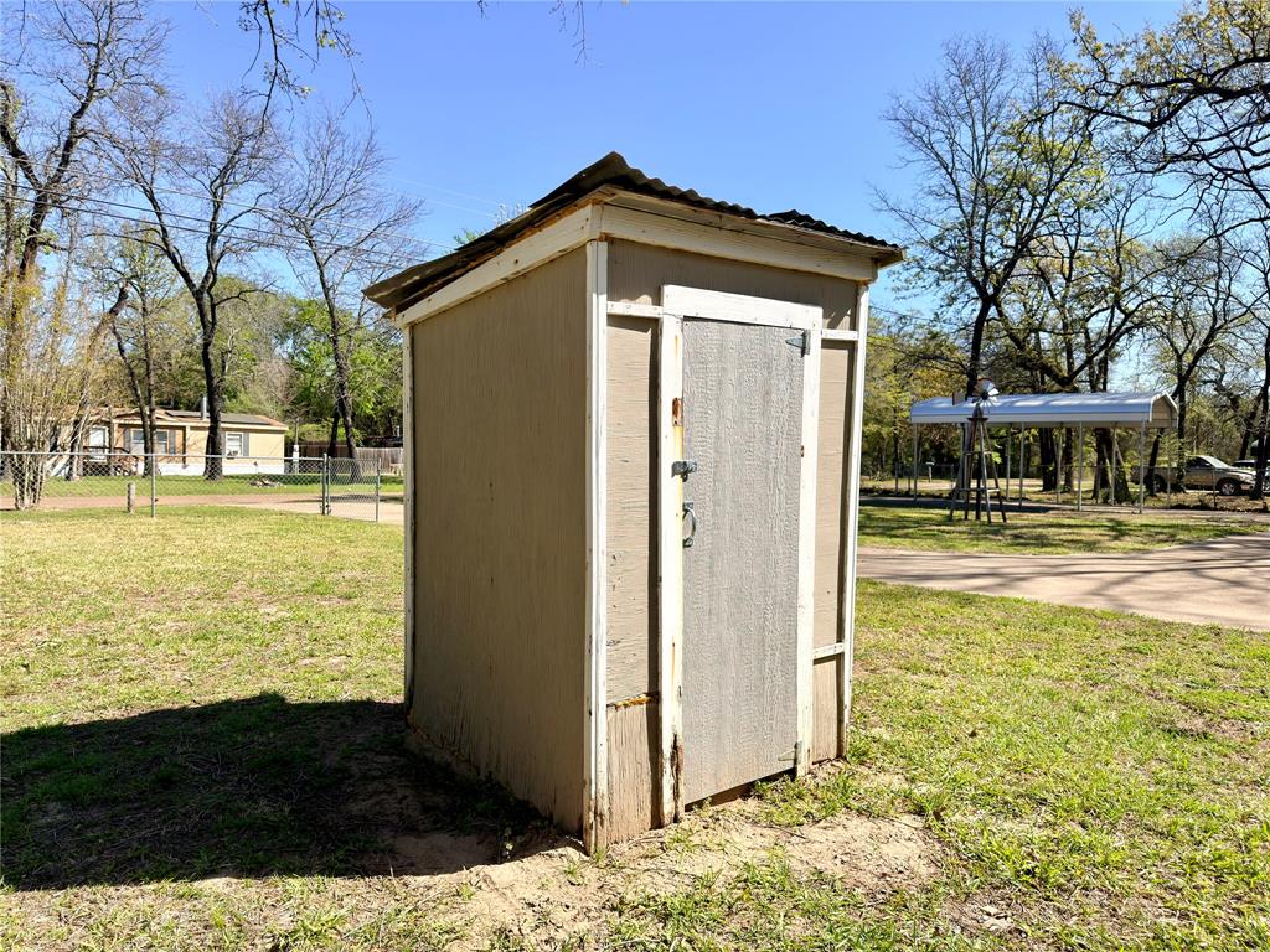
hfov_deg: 71.6
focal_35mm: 24
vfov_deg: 56.8
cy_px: 476
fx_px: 881
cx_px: 635
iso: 64
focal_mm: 6.76
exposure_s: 1/3311
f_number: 1.78
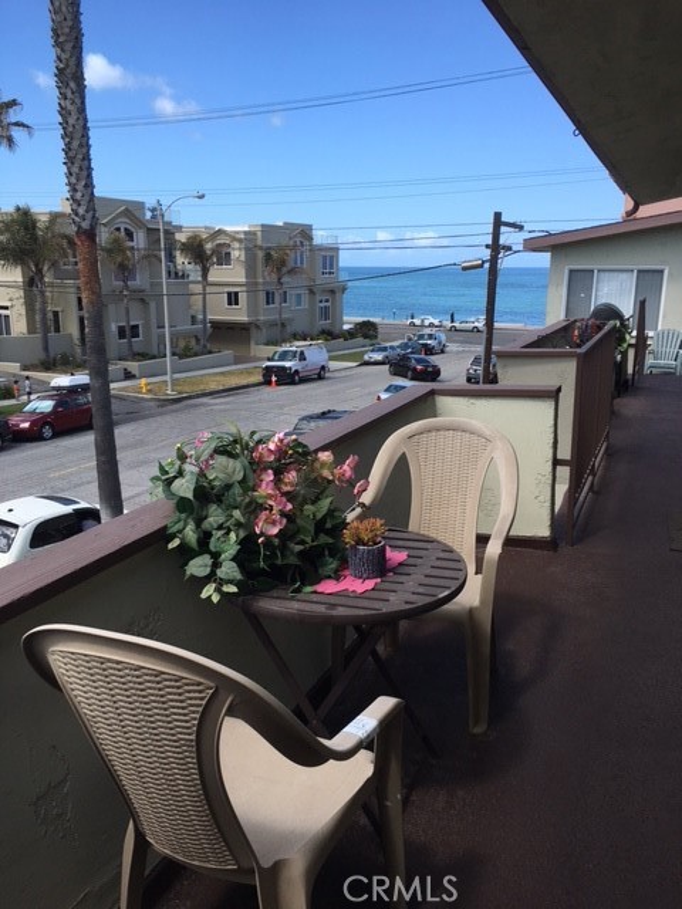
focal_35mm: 29
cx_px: 341
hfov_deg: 48.2
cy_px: 454
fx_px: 762
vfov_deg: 61.7
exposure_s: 1/1131
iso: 25
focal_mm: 4.15
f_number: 2.2
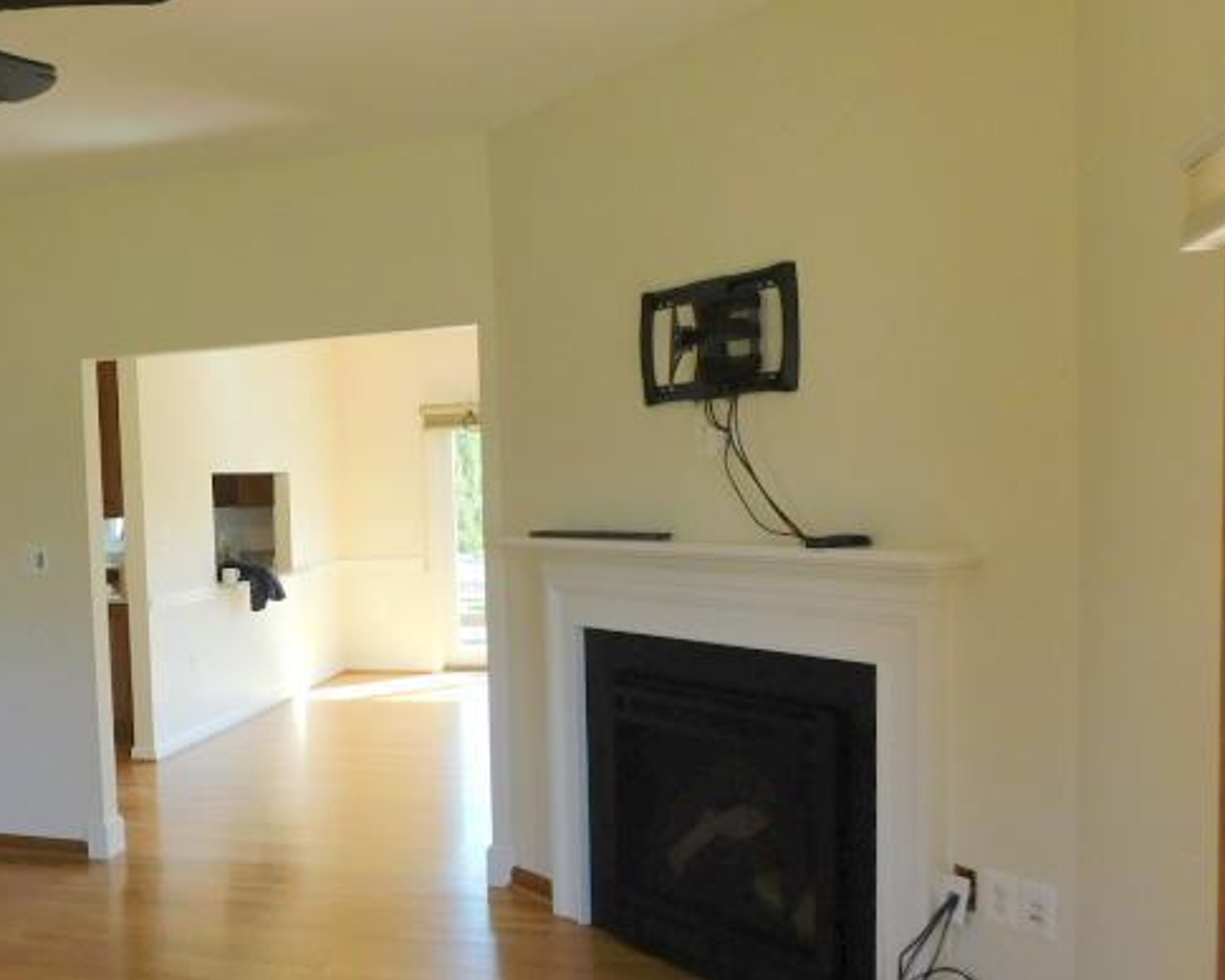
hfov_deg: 46.8
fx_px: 1341
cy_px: 571
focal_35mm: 37
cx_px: 270
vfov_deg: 40.0
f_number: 3
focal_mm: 4
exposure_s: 1/100
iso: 125
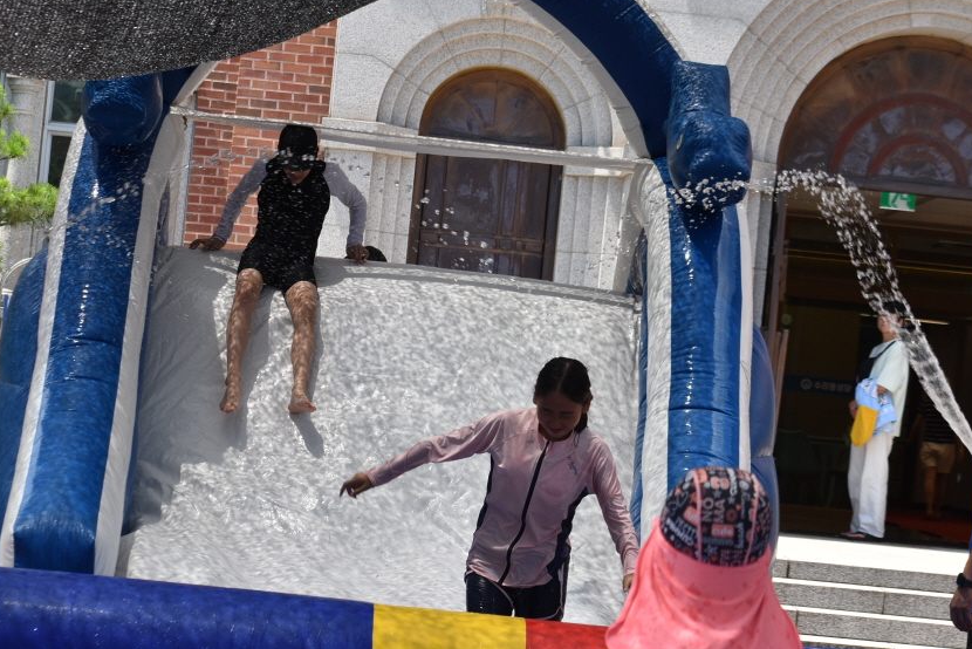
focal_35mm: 141
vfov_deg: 9.7
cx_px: 484
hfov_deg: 14.5
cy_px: 321
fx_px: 3808
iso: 200
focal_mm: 78
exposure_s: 1/320
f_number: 9
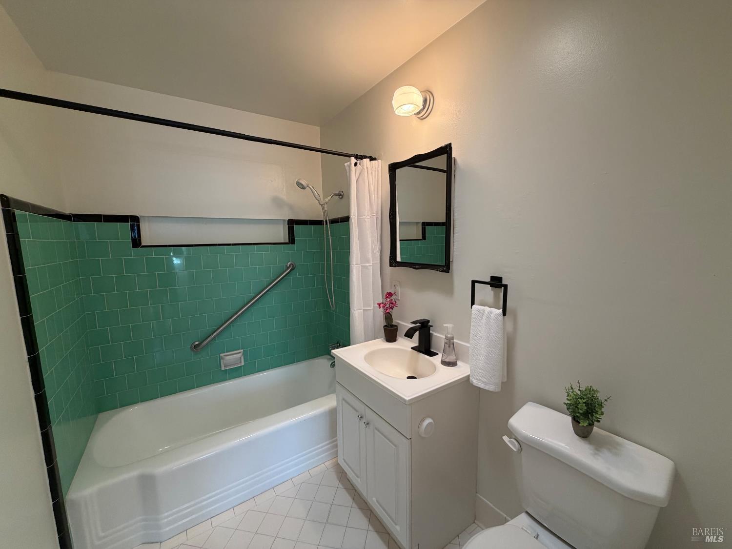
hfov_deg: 102.1
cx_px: 366
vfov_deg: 85.7
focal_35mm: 14
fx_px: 296
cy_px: 274
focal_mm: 2.22
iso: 160
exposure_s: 1/60
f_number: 2.2
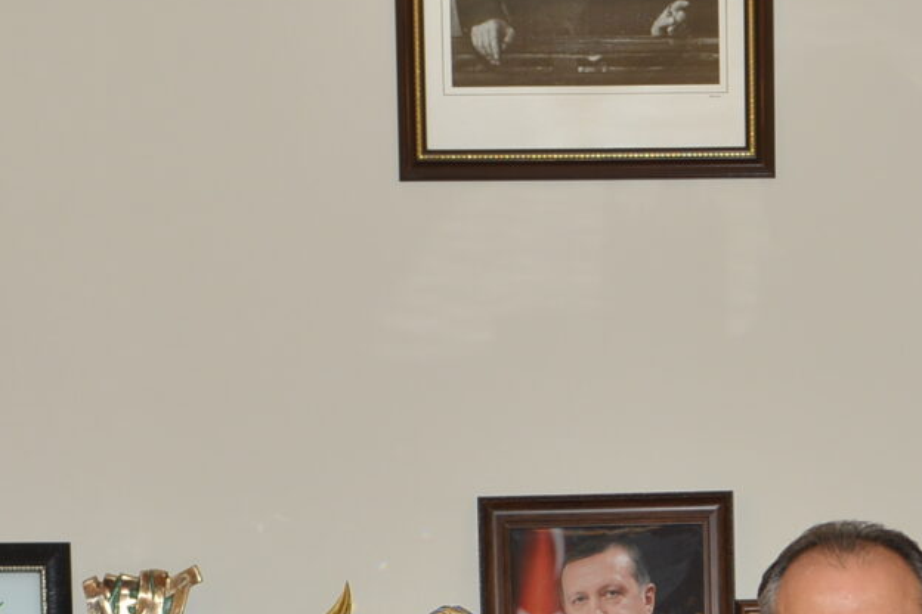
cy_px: 1180
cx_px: 792
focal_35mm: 156
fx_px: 3995
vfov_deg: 8.4
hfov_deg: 13.1
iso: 200
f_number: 3.5
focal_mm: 38
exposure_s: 1/60
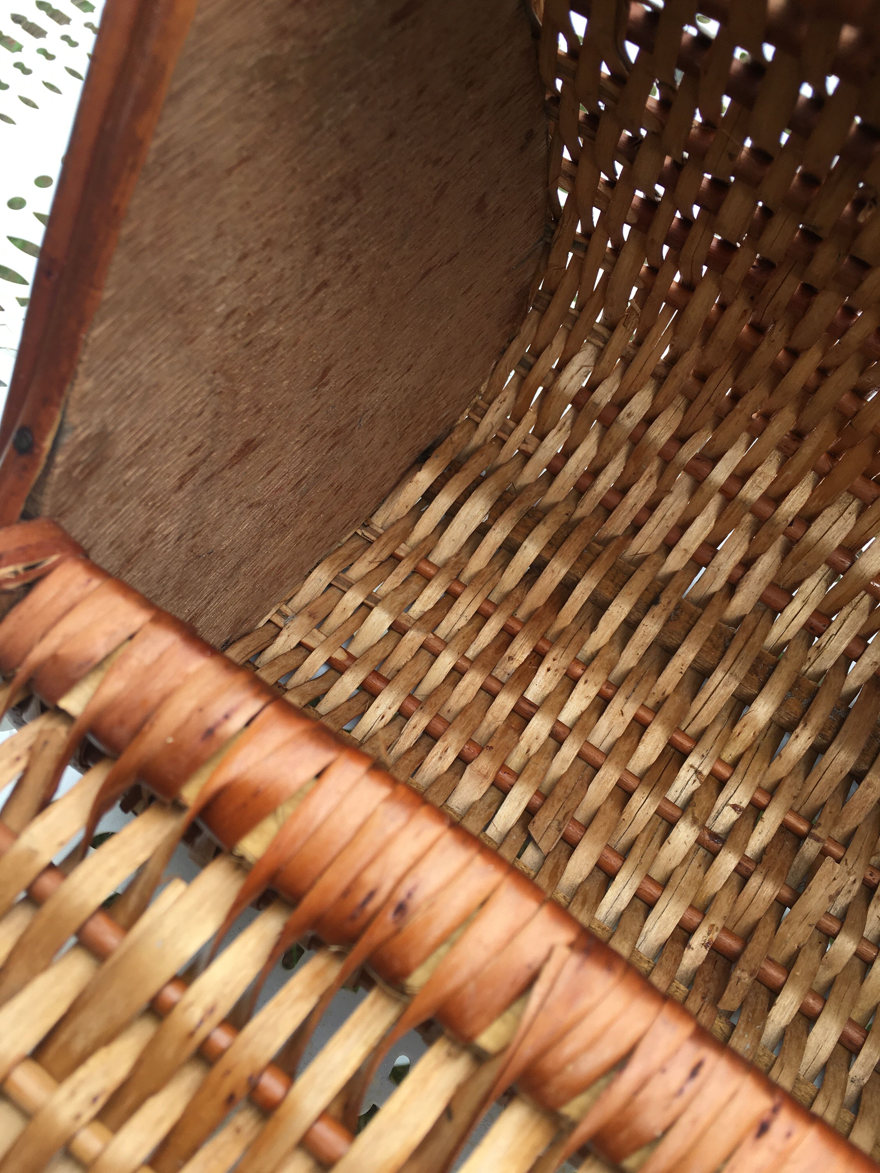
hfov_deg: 48.2
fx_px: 983
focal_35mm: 29
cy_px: 586
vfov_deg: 61.7
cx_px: 440
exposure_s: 1/273
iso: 25
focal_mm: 4.15
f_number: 2.2
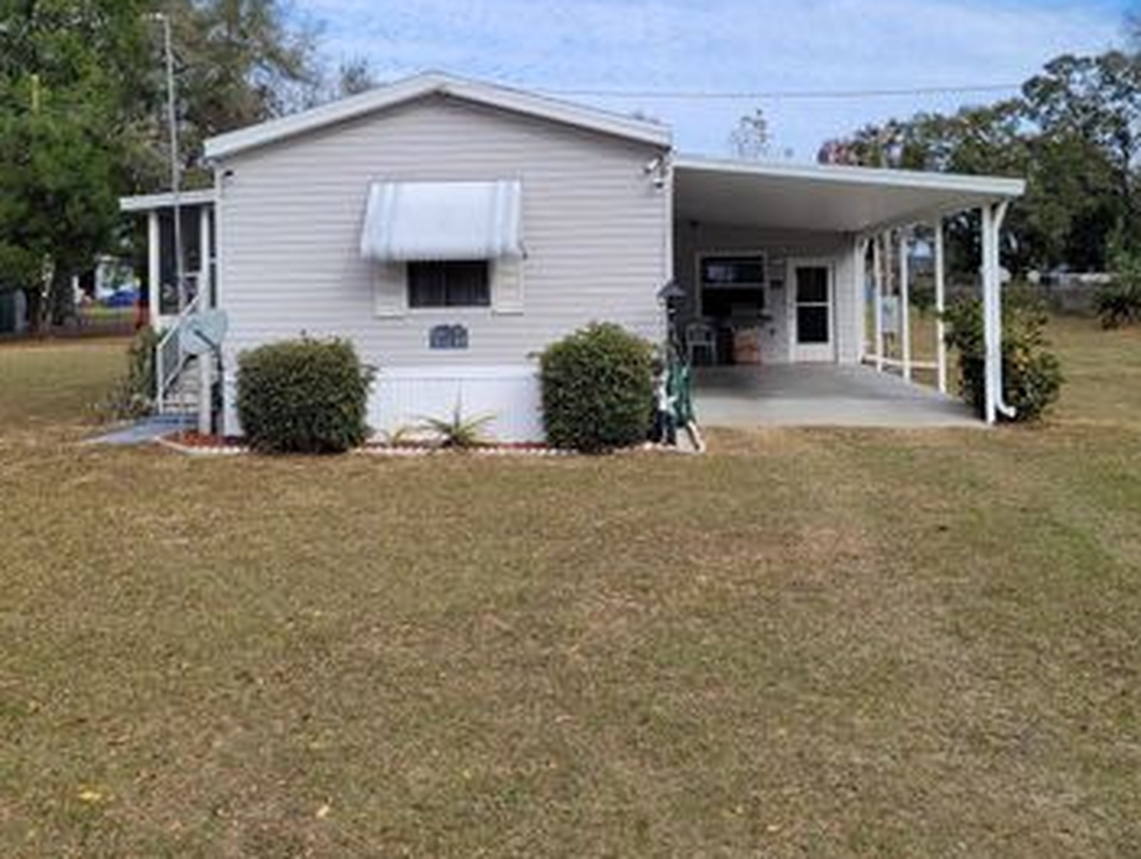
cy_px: 285
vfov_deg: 38.3
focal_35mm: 37
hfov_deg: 50.1
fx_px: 1221
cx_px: 582
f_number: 1.8
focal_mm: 5.4
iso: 40
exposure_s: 1/1563
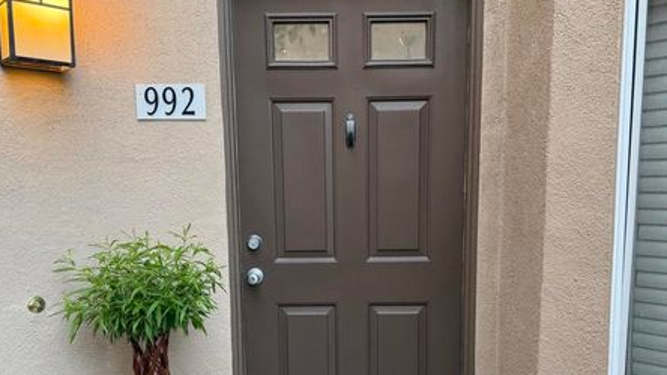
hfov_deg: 56.6
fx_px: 619
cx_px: 340
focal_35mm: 35
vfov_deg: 33.2
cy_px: 269
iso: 160
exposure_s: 1/120
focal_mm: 6.76
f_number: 1.78
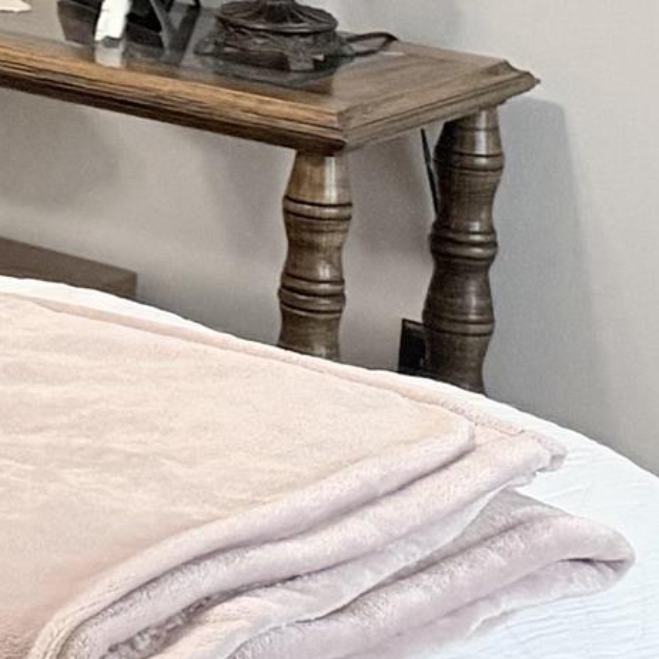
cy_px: -262
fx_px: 3037
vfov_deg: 11.9
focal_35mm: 141
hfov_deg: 9.9
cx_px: -1188
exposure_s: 1/60
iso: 400
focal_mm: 6.76
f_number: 1.78
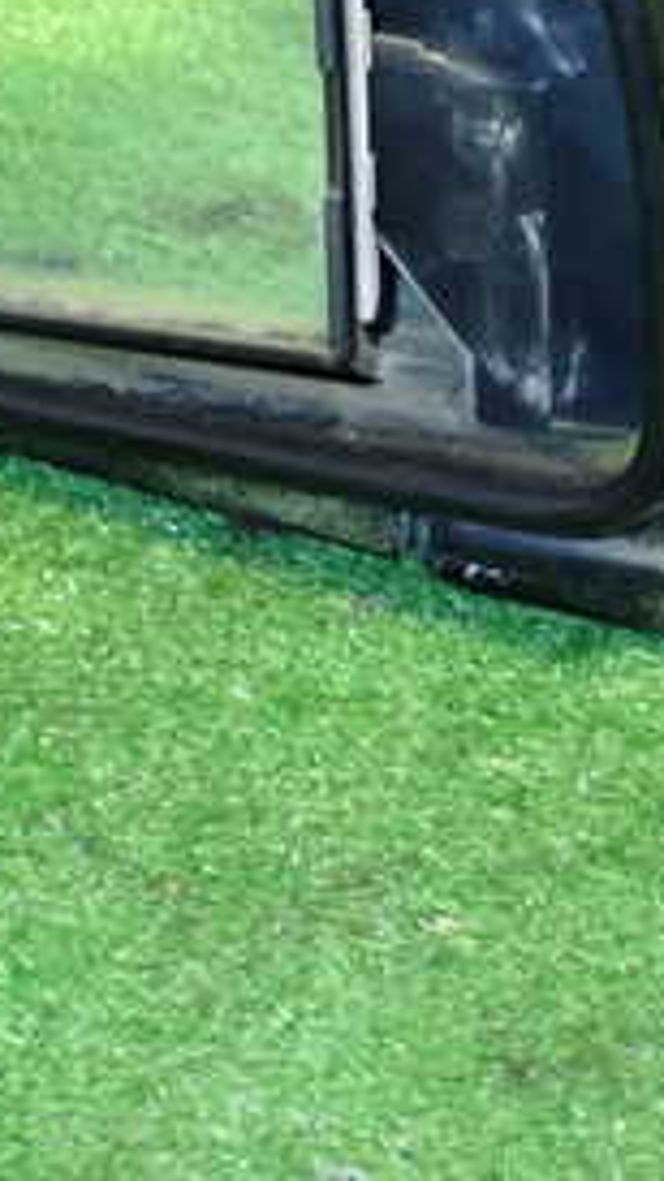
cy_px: 392
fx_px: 2694
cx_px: 608
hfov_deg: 13.9
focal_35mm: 86
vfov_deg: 24.6
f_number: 2.5
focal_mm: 6.37
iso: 800
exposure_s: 1/15
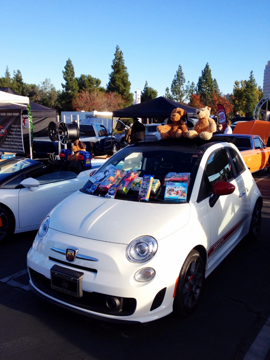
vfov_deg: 52.6
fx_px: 364
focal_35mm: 35
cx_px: 135
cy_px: 180
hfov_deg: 40.7
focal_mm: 4.28
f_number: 2.4
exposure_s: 1/812
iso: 50
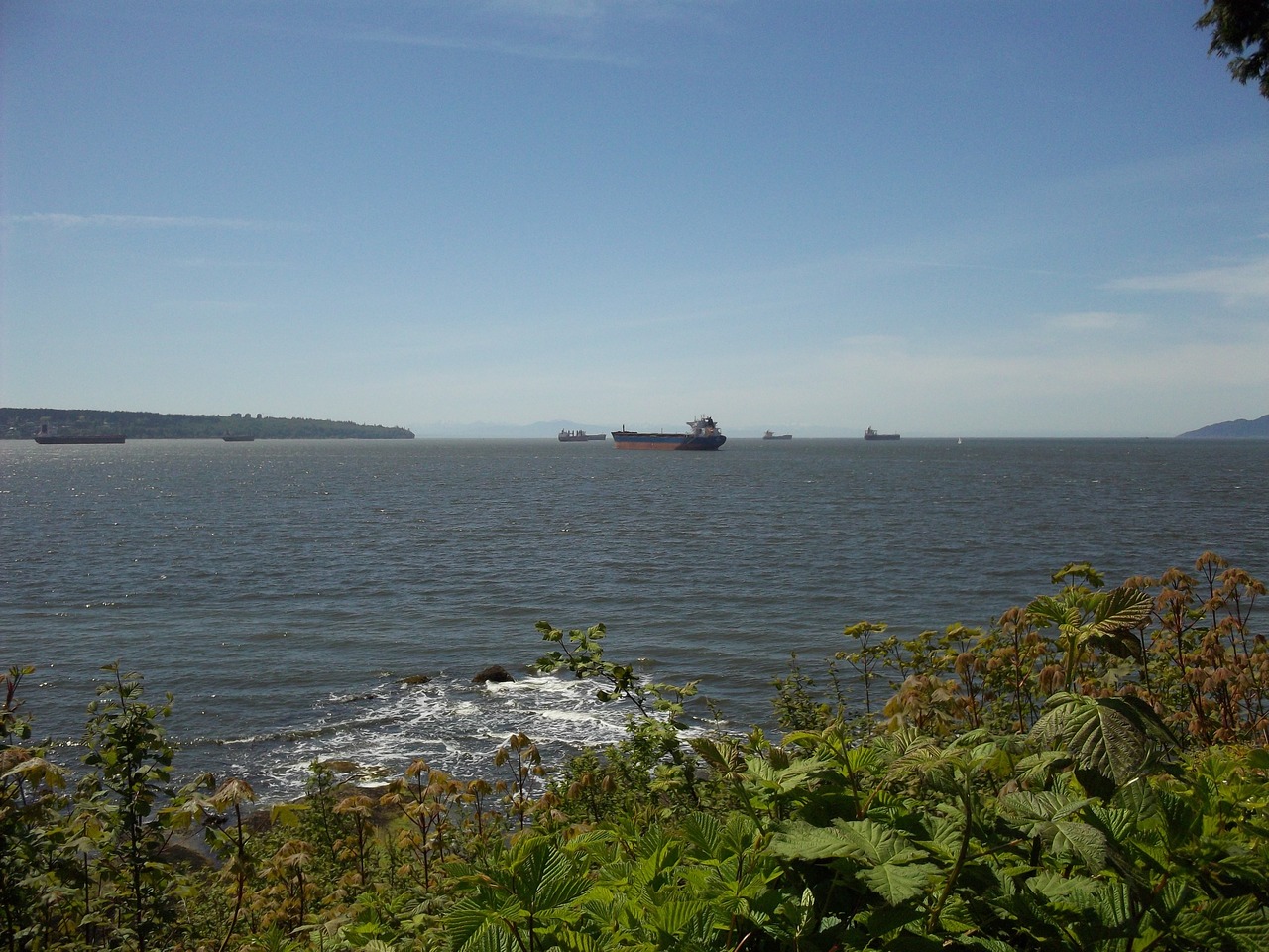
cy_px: 476
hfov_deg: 49.0
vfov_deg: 37.7
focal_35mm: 38
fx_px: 1393
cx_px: 634
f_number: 4.5
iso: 80
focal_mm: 6.3
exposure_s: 1/1250
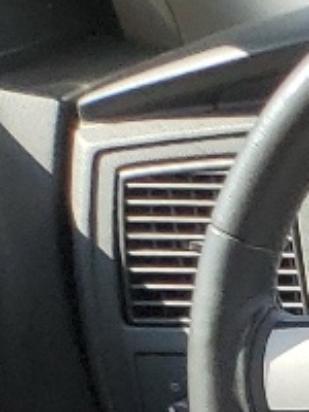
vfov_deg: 8.5
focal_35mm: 208
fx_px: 2476
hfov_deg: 5.6
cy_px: 1086
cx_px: 1463
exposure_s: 1/200
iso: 50
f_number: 1.5
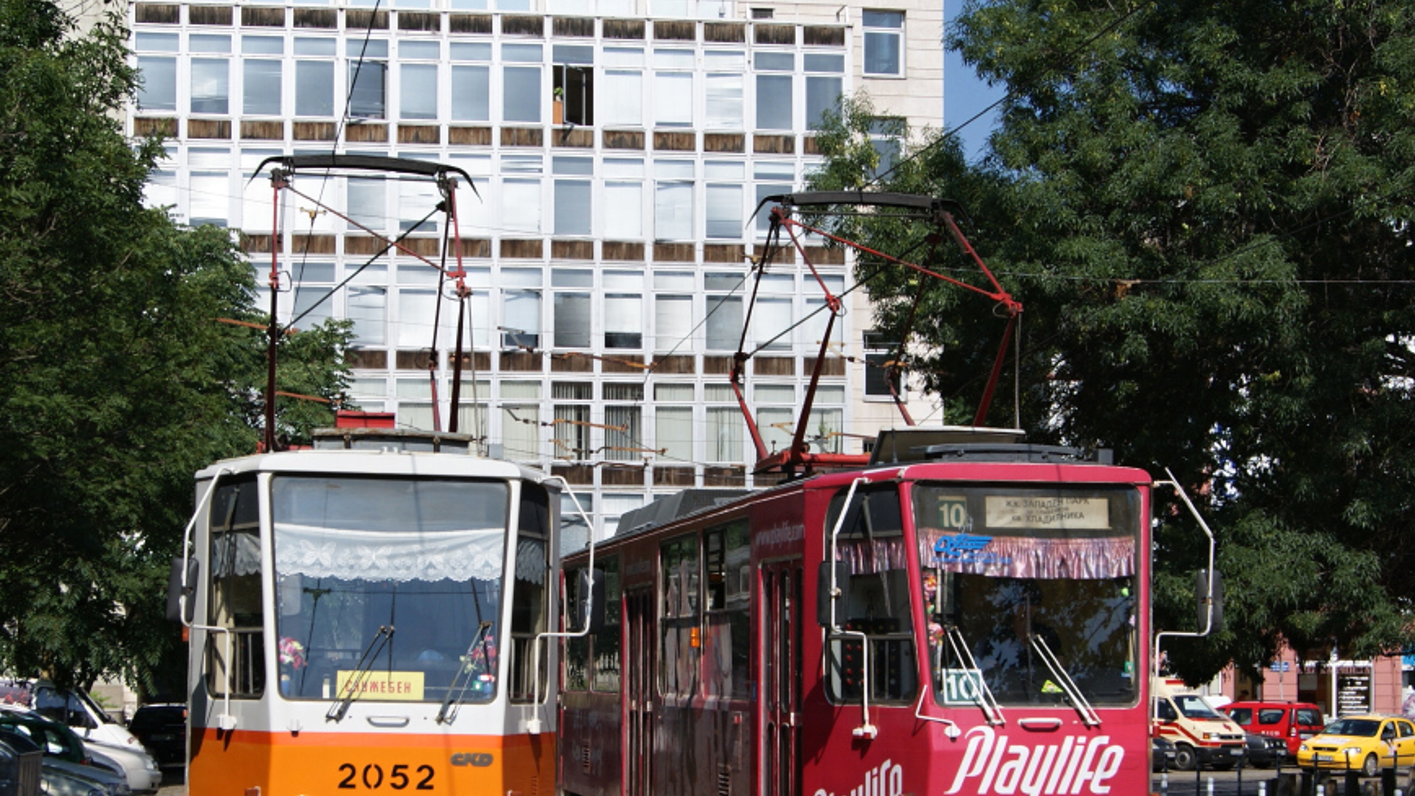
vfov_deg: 18.2
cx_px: 647
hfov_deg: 31.9
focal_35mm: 66
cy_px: 543
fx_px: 2476
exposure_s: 1/320
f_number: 9
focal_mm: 28
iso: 100
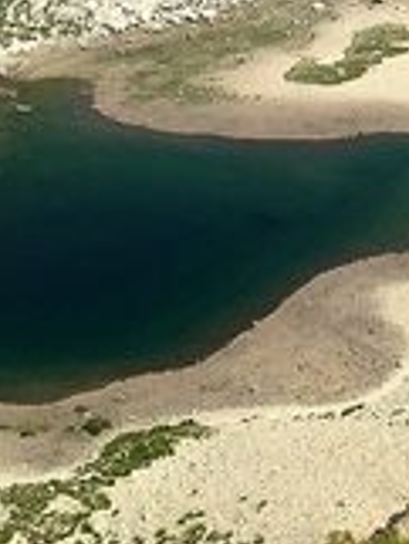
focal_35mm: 123
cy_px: -152
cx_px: 318
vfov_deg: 15.3
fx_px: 1935
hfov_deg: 12.0
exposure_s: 1/2088
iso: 50
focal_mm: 4.12
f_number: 2.4
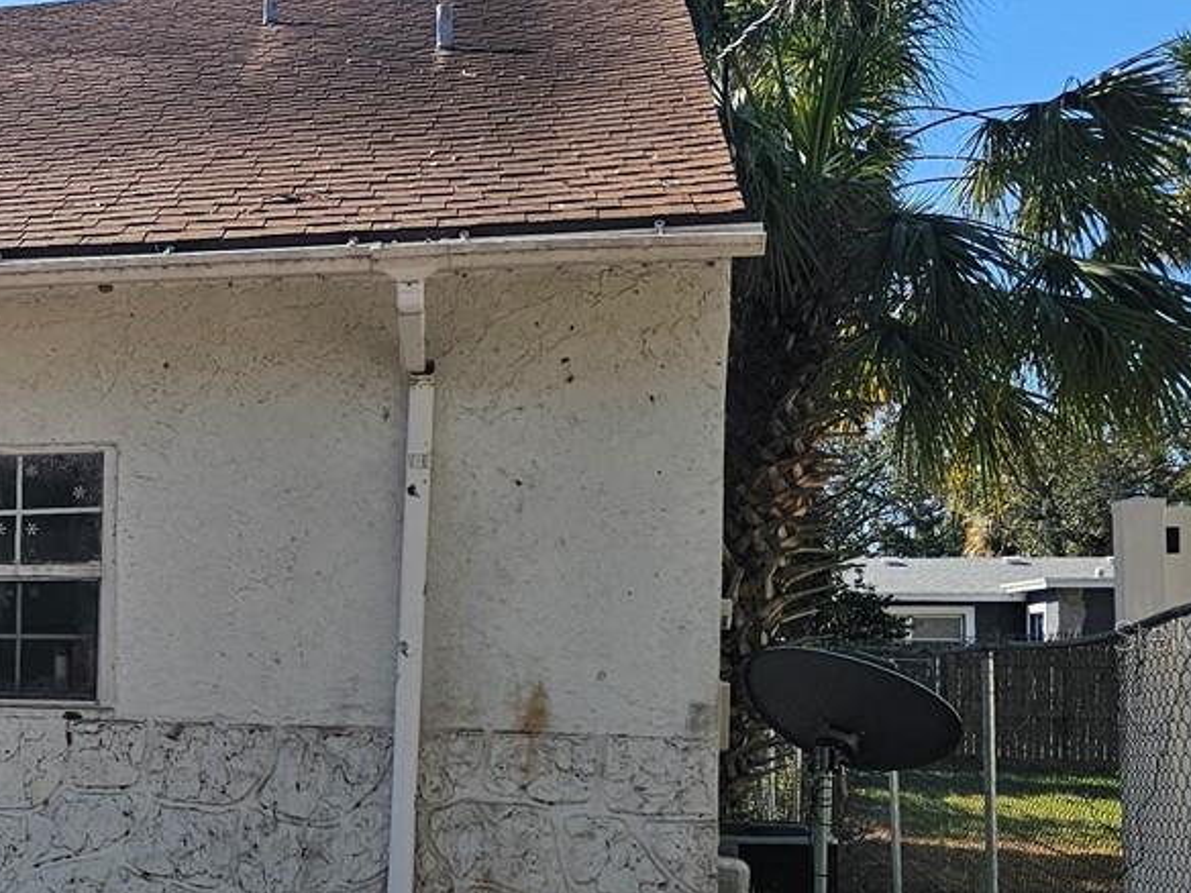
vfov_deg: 23.1
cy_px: 634
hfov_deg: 26.4
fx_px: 2168
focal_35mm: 63
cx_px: -326
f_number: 1.7
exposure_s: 1/1179
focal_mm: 6.3
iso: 20
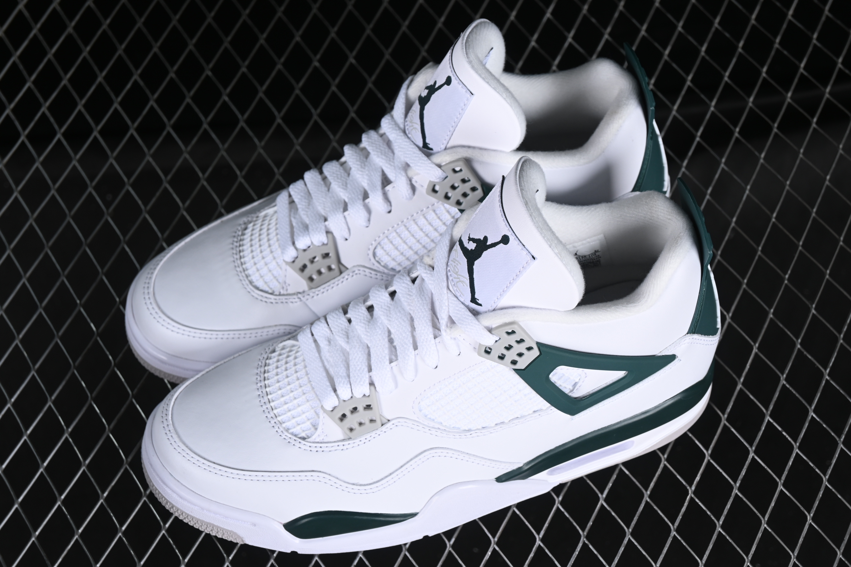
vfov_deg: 18.2
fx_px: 1773
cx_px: 426
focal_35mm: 75
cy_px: 284
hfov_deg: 27.0
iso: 160
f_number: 7.1
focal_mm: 50
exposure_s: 1/100
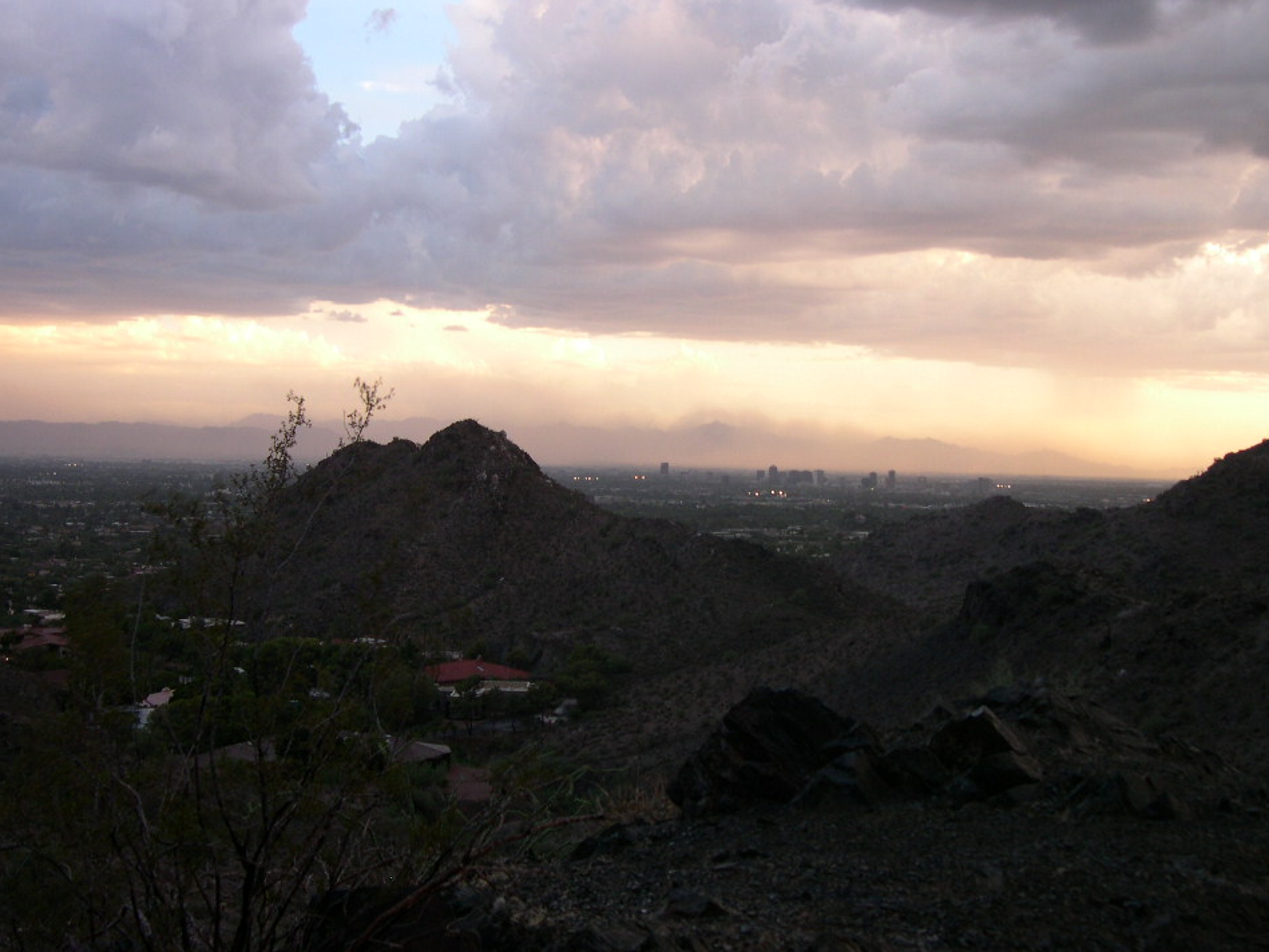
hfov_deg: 45.8
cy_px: 456
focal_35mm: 41
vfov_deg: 35.1
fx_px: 1503
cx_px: 655
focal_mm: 8
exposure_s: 1/71.7
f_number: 2.8
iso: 100
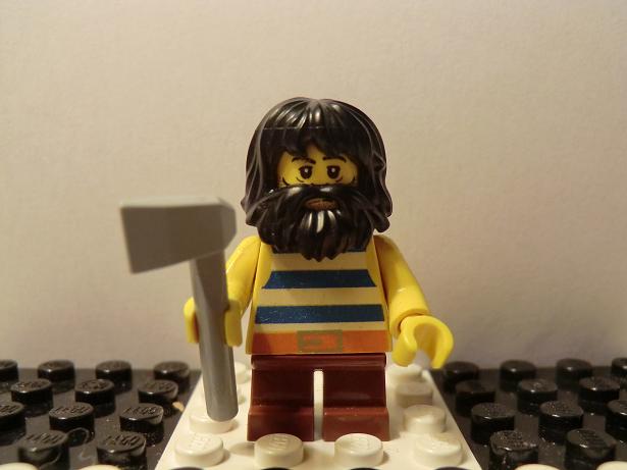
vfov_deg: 41.8
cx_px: 314
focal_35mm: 34
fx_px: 616
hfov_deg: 54.0
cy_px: 235
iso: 320
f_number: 3.6
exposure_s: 1/60
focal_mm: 6.1
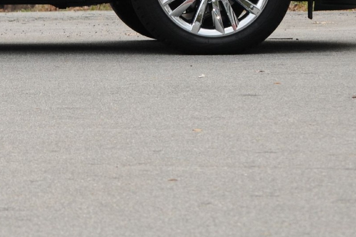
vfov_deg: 2.9
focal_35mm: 466
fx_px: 4608
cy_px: -113
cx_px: -89
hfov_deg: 4.4
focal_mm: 100
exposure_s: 1/60
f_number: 8
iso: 320
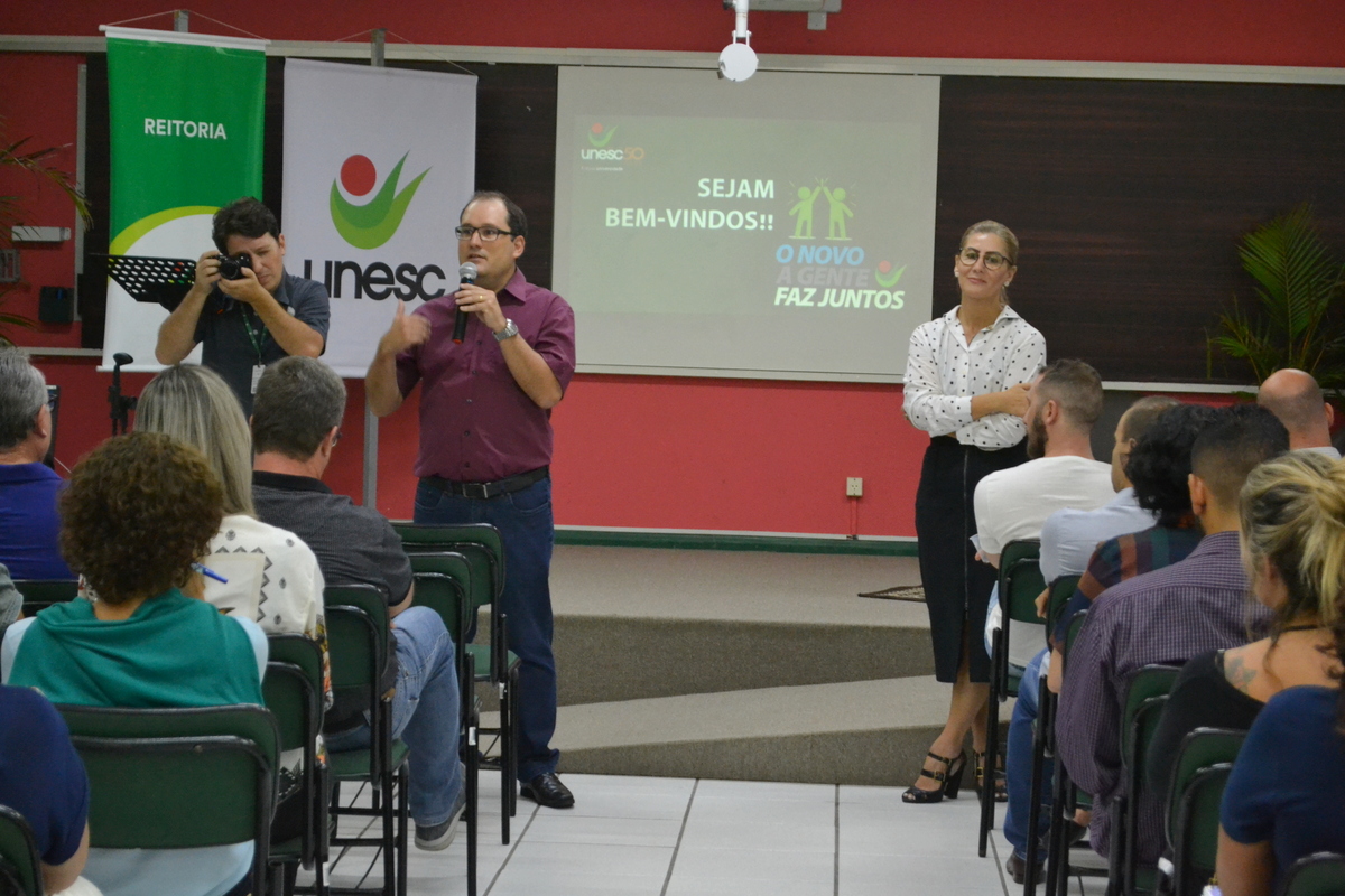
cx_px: 672
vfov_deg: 16.6
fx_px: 3082
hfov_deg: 24.6
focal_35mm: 82
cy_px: 448
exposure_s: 1/60
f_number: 5.6
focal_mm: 55
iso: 2500
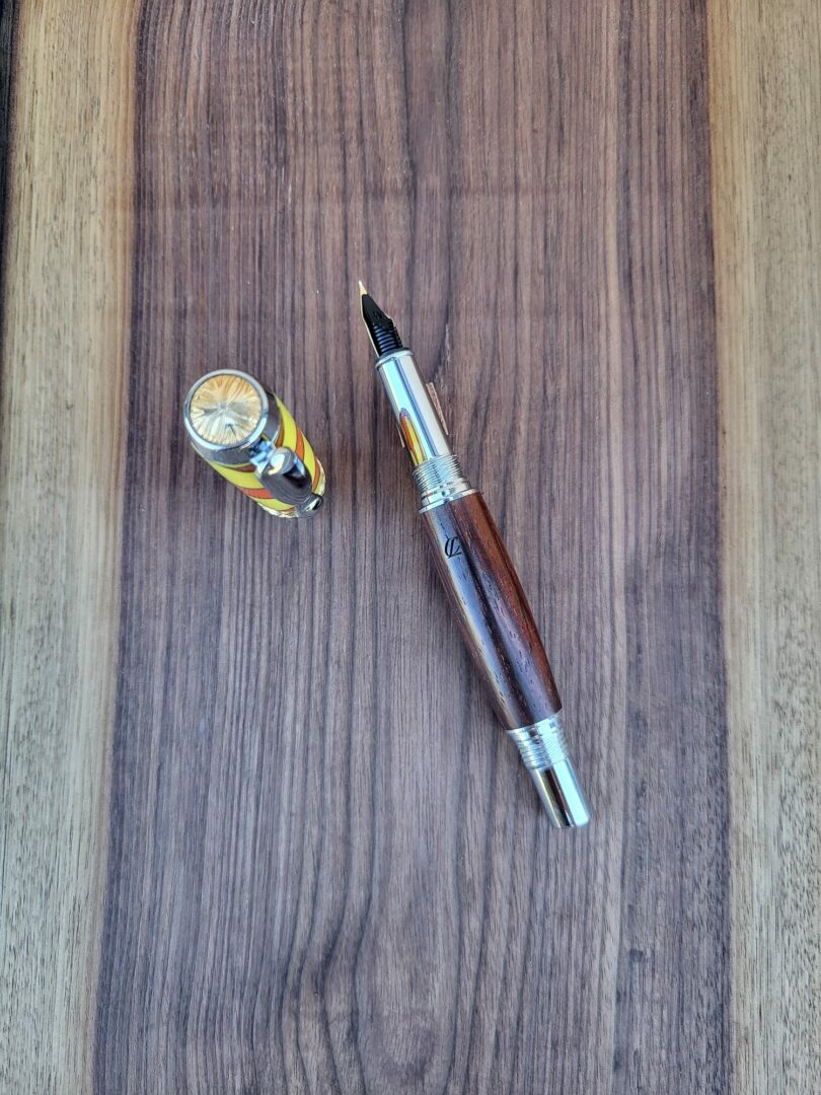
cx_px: 410
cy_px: 548
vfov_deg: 67.3
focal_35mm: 26
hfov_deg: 53.1
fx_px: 822
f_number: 1.8
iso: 80
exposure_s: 1/100
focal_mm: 5.4
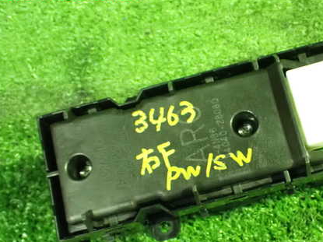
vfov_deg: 26.4
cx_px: 227
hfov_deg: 34.5
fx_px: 513
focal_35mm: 55
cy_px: 160
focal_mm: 6.83
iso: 1600
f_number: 2.7
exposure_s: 1/20
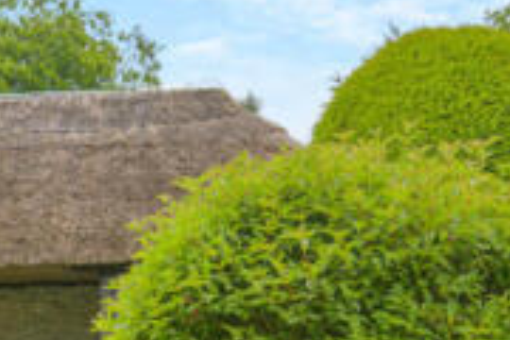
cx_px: -96
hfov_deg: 23.3
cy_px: 473
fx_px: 1133
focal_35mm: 80
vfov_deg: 16.0
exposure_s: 1/100
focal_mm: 22
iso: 100
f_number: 8
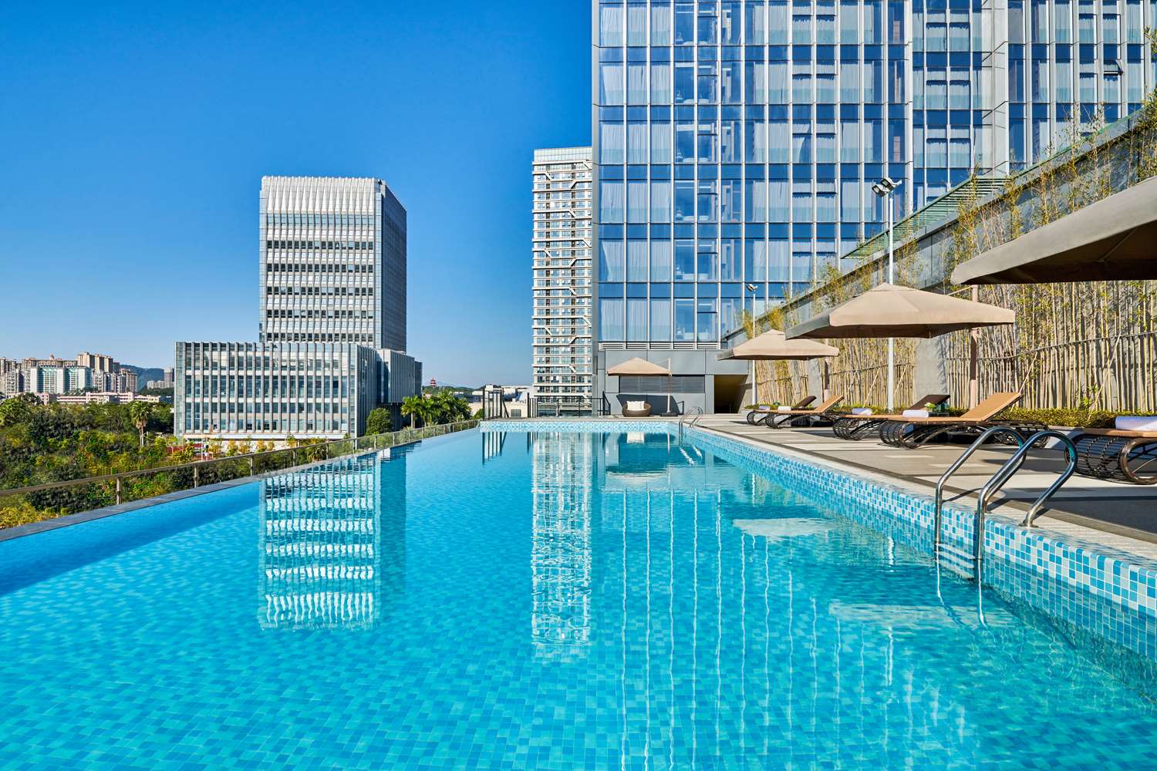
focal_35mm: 19
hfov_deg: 86.9
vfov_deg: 64.6
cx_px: 578
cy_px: 386
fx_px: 611
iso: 64
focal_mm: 19
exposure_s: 1/500
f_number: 11
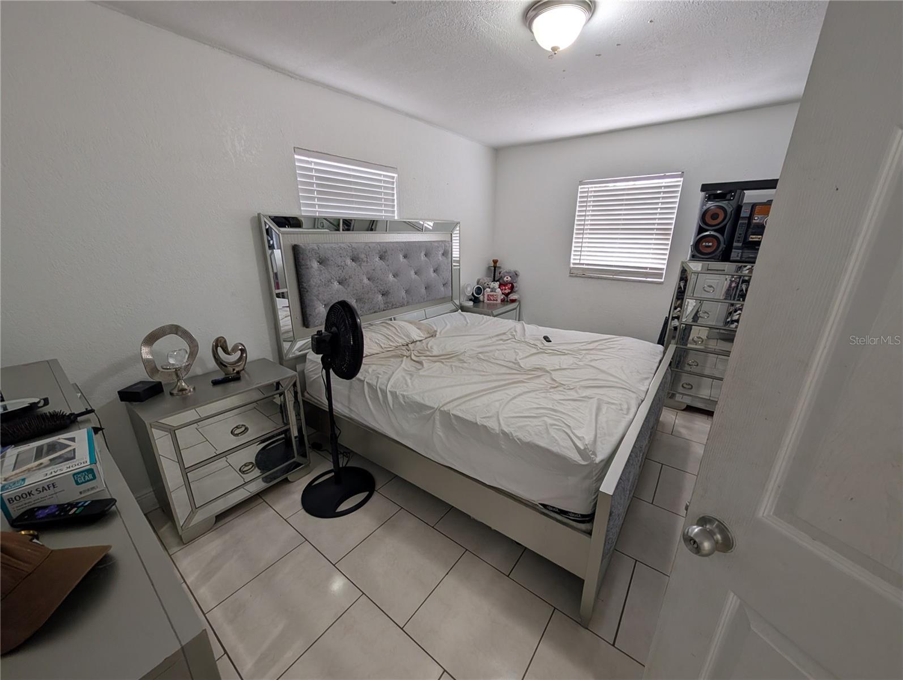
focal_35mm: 12
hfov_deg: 110.5
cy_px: 340
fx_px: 313
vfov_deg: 94.6
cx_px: 452
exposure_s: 1/40
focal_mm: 2.02
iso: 66
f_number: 1.7
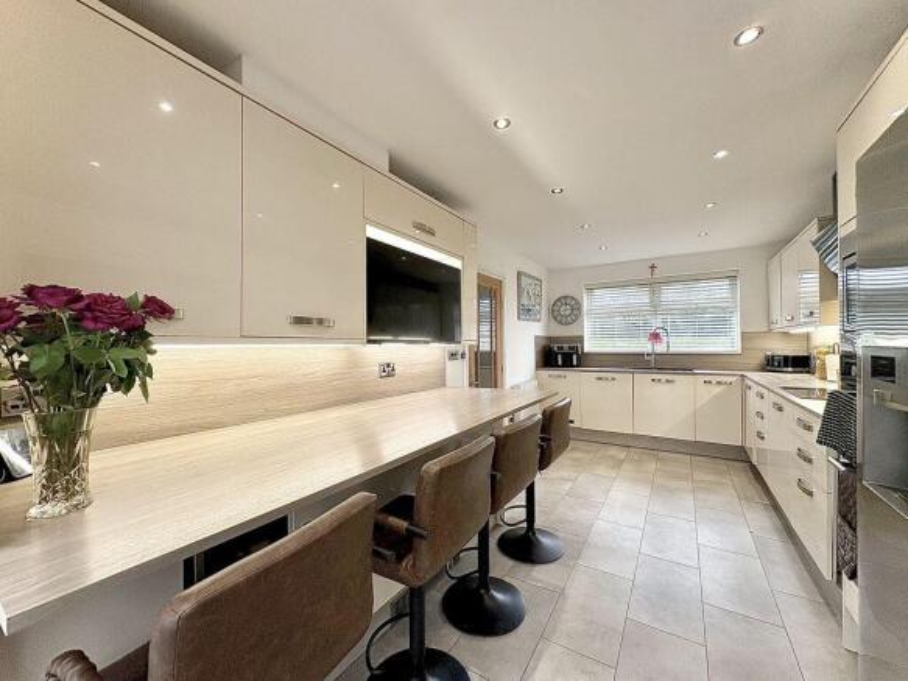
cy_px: 340
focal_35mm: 14
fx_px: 367
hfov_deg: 102.1
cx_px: 454
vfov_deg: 85.7
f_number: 2.2
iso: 125
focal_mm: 2.22
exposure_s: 1/130
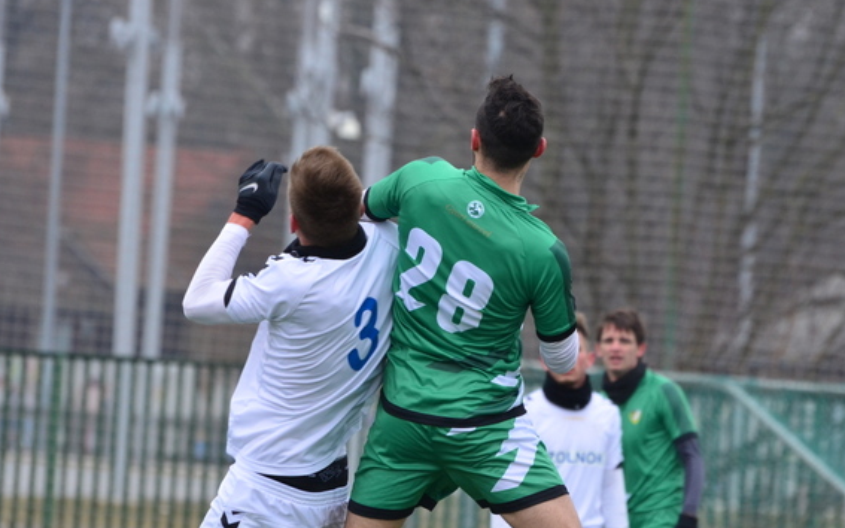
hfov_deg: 4.6
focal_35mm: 452
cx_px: 505
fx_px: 10406
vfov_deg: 2.9
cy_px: 233
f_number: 5.3
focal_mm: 210
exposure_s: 1/400
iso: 640
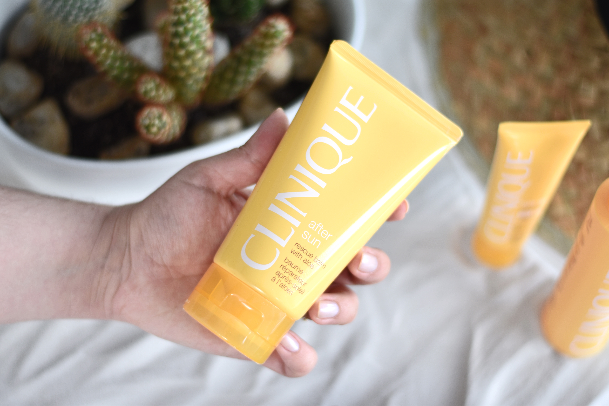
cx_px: 304
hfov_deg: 27.0
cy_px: 203
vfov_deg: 18.2
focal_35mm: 75
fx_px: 1269
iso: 100
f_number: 1.8
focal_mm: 50
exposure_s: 1/80
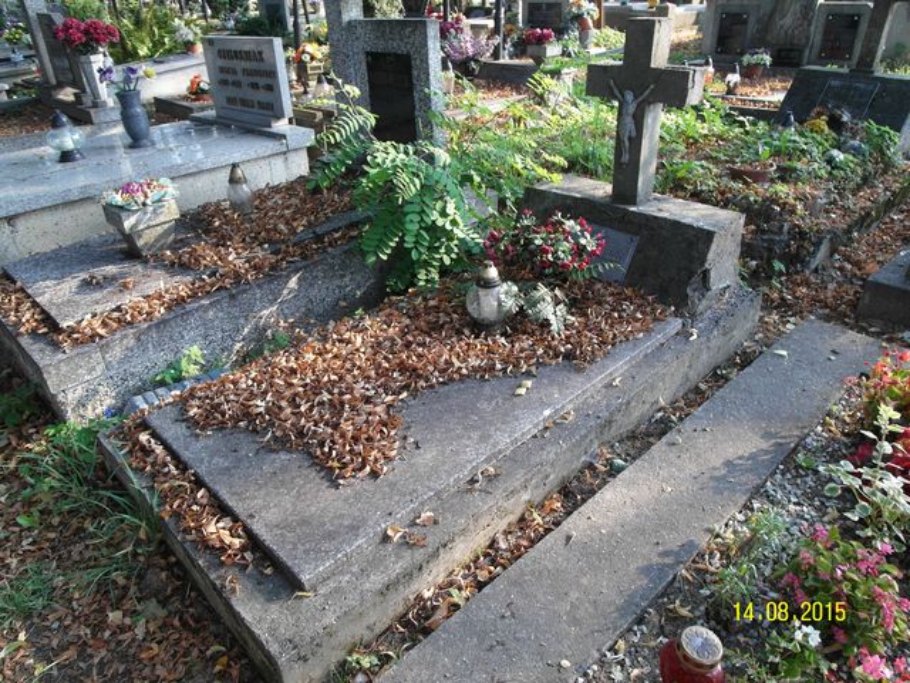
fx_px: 631
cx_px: 455
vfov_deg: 56.8
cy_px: 342
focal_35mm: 24
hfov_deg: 71.6
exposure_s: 1/90
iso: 100
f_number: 3.4
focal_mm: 5.2
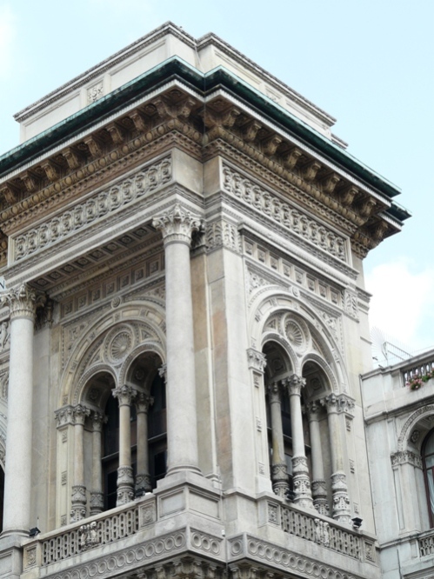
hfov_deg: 17.0
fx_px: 1455
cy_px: 290
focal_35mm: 87
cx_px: 217
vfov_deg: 22.5
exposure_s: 1/200
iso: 100
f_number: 5
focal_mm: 14.3
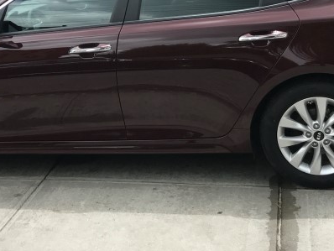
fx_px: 695
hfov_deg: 26.9
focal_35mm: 72
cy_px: 39
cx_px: 112
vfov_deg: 20.2
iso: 20
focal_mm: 3.99
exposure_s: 1/818
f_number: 1.8
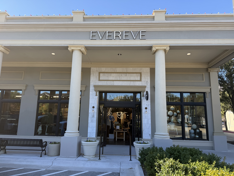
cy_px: 88
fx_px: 162
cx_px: 117
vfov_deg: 56.8
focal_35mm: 24
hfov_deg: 71.6
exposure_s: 1/1075
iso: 80
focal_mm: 6.76
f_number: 1.78
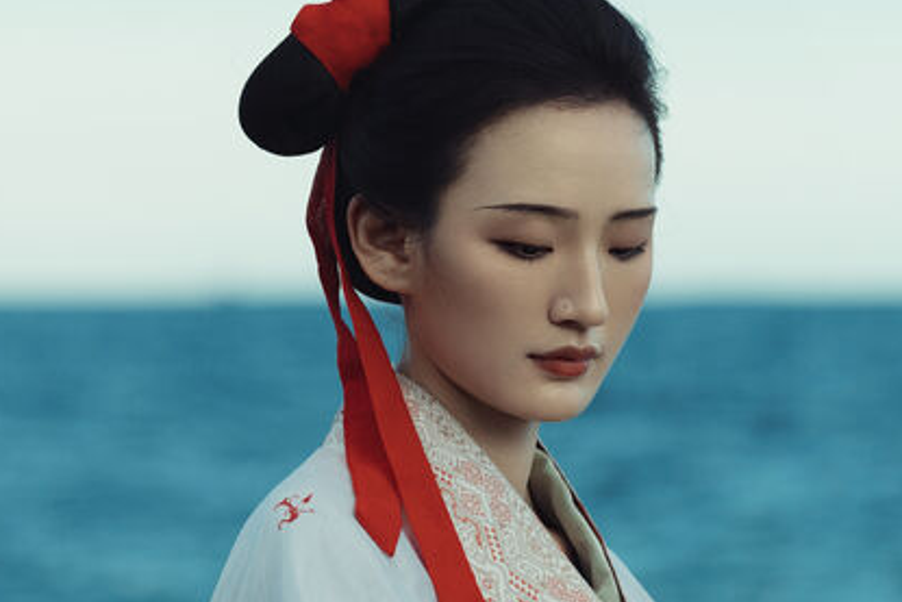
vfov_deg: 5.6
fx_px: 6090
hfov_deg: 8.4
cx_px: 839
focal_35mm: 243
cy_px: 793
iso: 100
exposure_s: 1/800
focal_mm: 85
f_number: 2.8
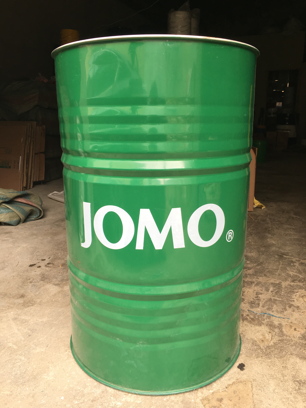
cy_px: 204
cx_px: 153
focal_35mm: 29
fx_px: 342
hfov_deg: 48.2
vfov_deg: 61.7
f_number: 2.2
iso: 32
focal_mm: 4.15
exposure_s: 1/100
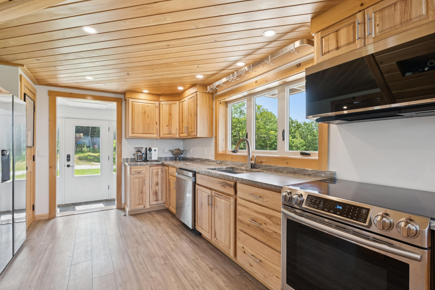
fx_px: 205
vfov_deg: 70.5
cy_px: 145
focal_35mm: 17
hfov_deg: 93.2
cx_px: 222
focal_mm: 16
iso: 320
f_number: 7.1
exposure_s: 1/40
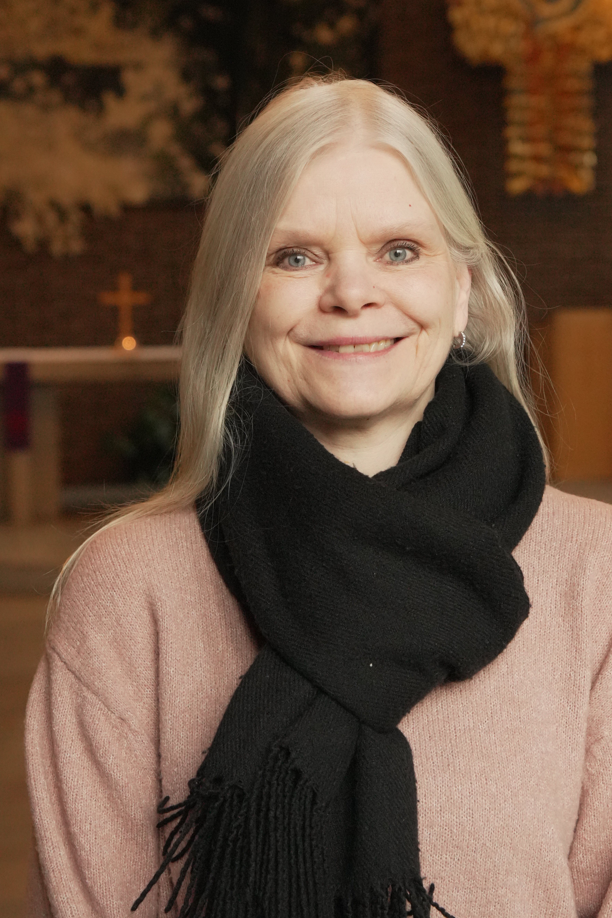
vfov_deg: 27.7
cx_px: 344
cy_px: 441
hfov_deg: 18.7
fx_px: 1861
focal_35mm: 73
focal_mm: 42
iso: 4000
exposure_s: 1/250
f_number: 4
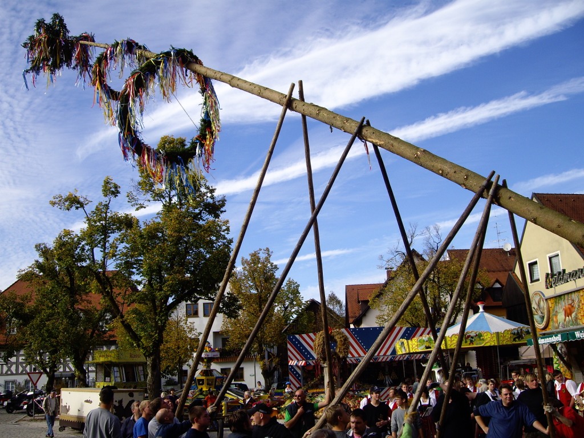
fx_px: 641
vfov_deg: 37.7
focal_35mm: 38
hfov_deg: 49.0
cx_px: 292
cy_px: 219
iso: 50
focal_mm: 6.2
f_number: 4.3
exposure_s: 1/250
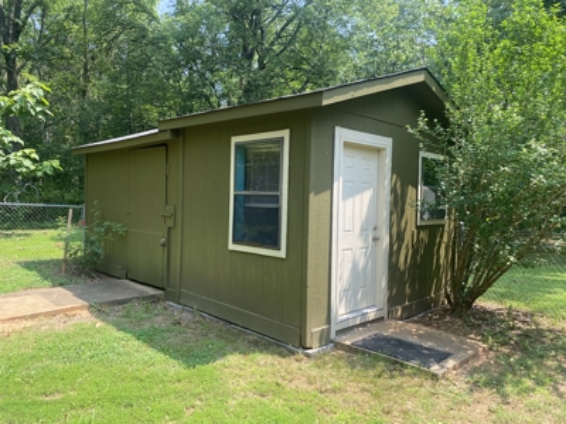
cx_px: 283
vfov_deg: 53.1
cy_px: 212
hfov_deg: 67.3
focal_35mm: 26
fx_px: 425
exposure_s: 1/502
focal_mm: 4.25
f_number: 1.8
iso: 32
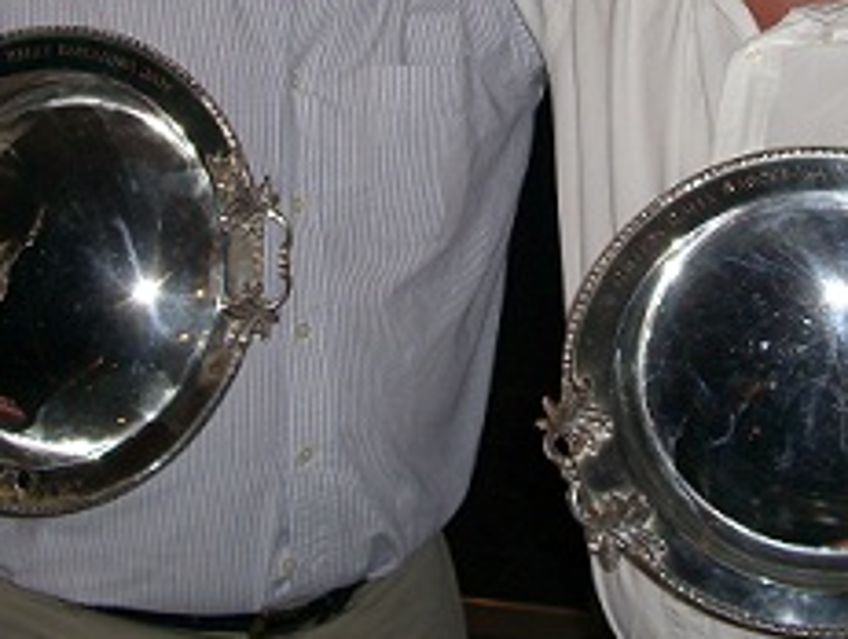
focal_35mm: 96
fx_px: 2355
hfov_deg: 20.3
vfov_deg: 15.2
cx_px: 602
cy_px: 46
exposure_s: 1/60
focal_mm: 7.9
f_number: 2.8
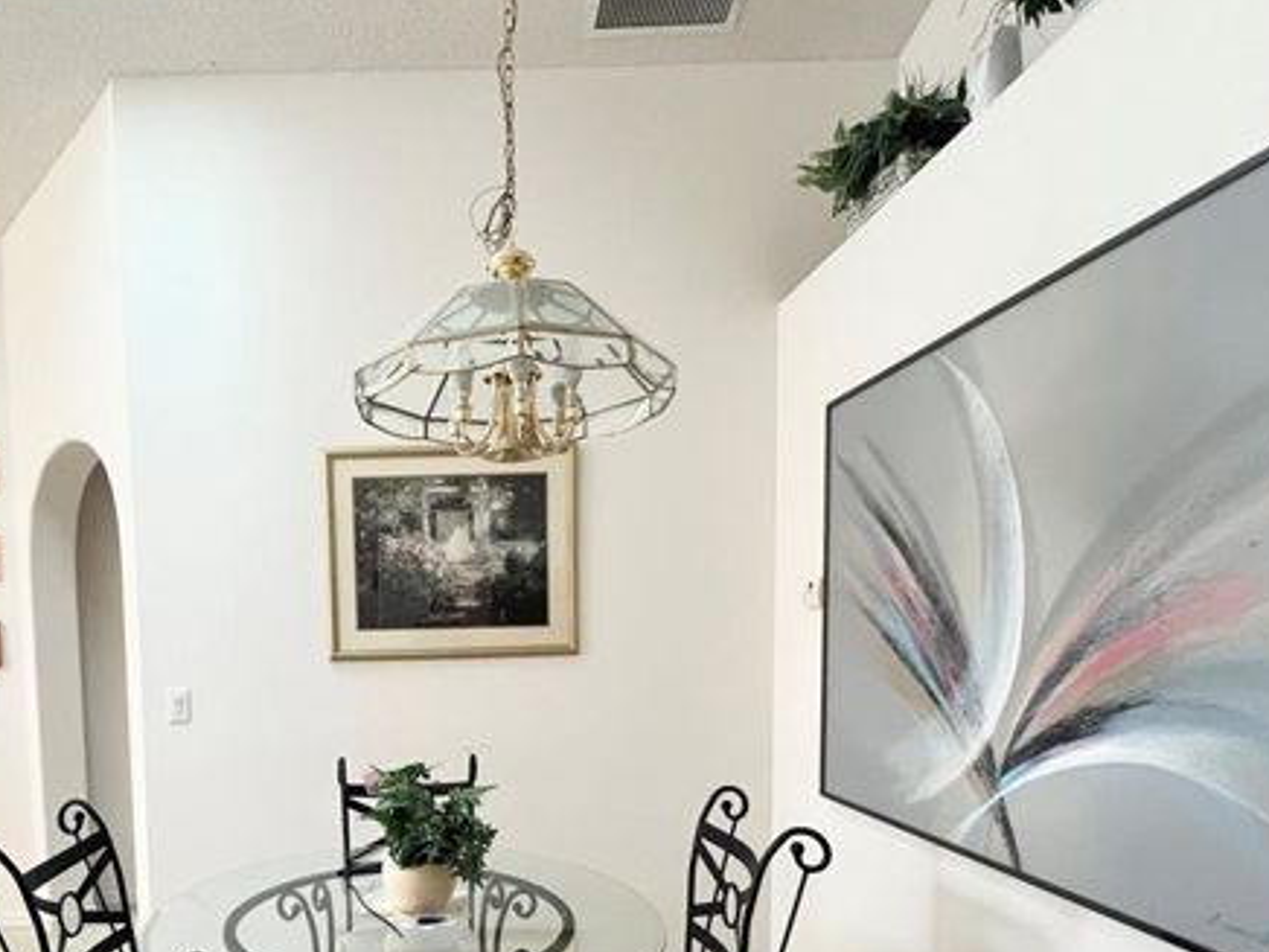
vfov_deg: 60.7
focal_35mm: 21
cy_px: 687
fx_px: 770
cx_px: 426
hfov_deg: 76.6
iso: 250
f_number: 1.8
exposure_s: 1/79
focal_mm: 1.57
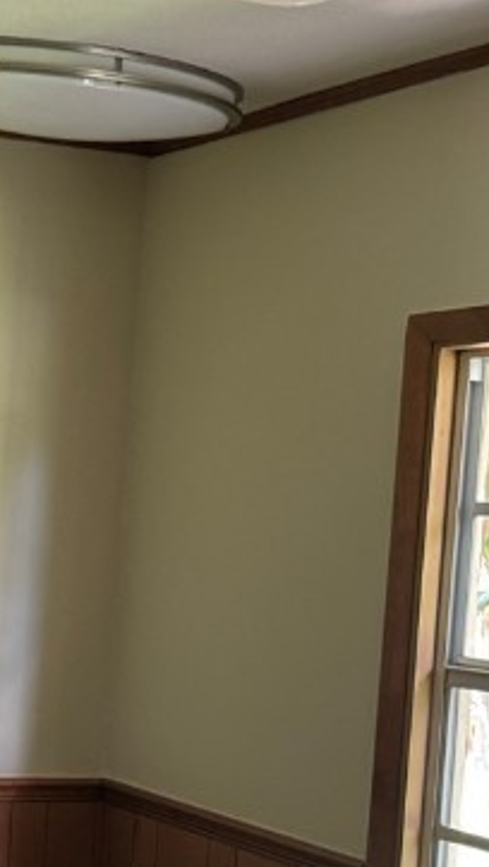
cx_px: -199
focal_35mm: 74
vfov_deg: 28.4
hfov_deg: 15.3
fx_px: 1703
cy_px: 594
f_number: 1.78
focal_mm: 6.76
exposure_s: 1/60
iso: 400
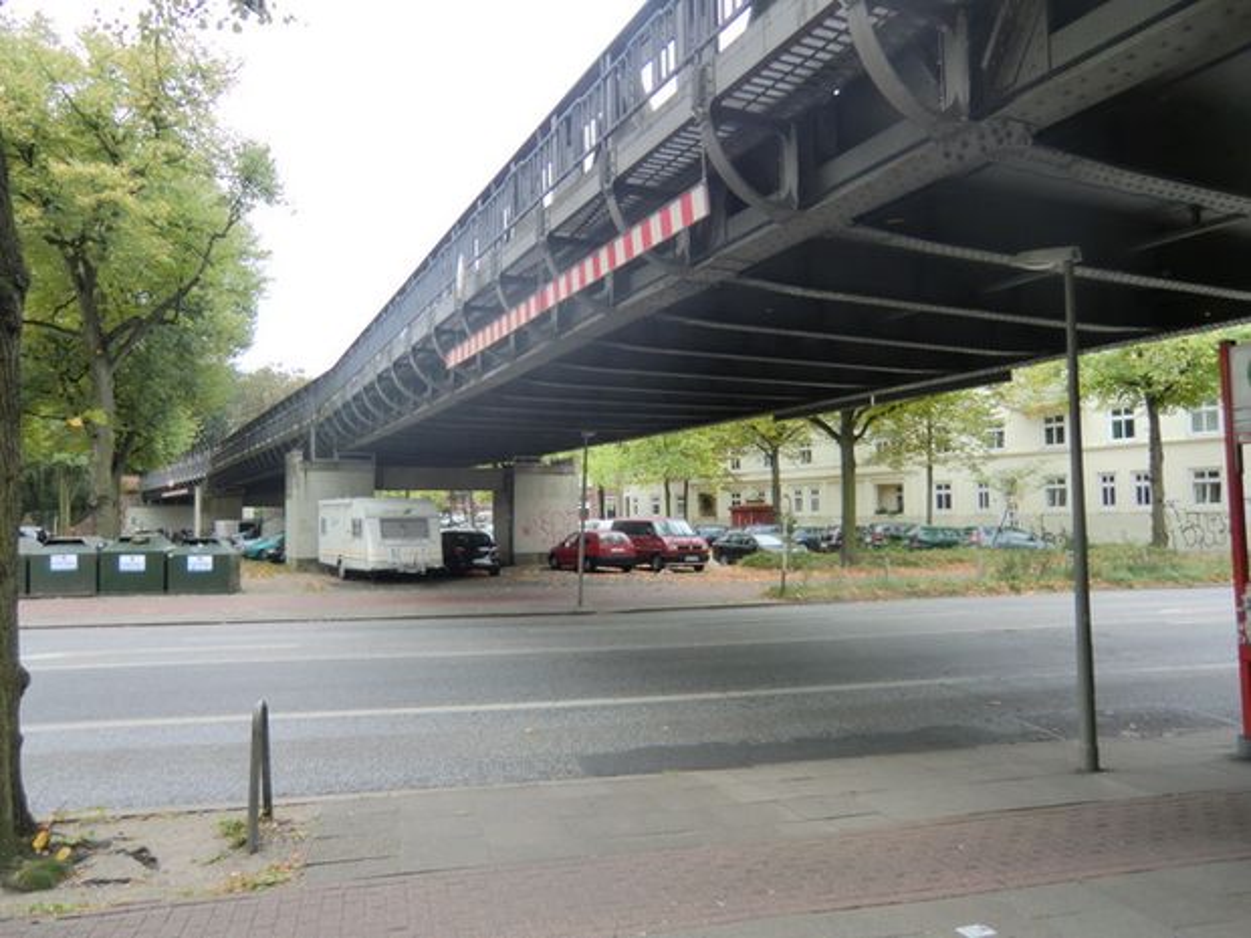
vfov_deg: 56.8
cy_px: 469
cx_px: 626
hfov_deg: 71.6
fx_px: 867
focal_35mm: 24
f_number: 3.2
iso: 64
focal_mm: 4.3
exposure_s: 1/60
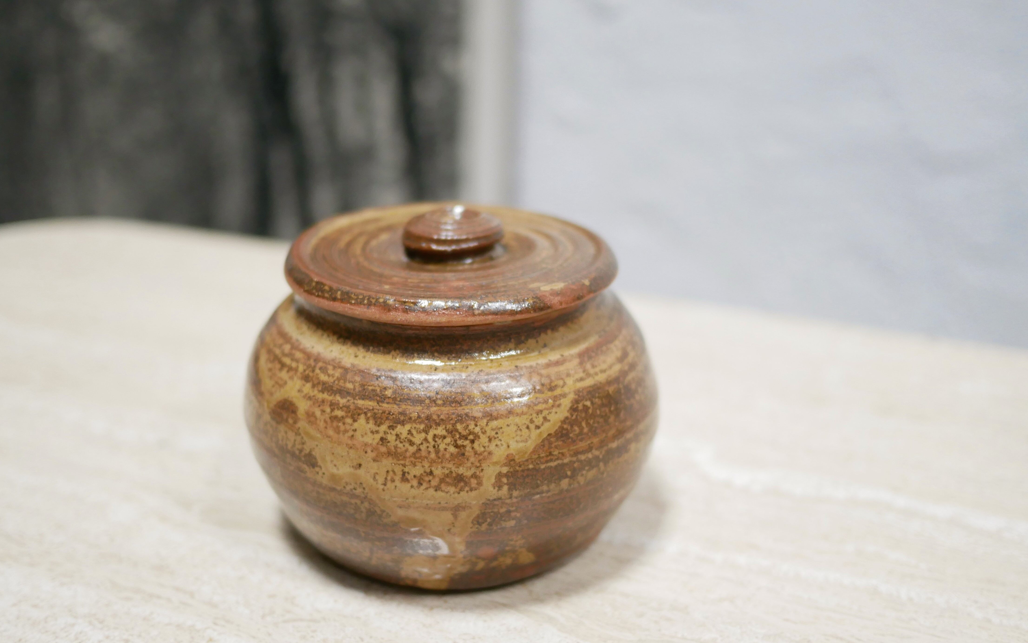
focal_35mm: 43
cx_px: 510
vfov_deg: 29.9
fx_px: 1205
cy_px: 343
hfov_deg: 46.2
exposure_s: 1/60
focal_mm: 20
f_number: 1.7
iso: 640
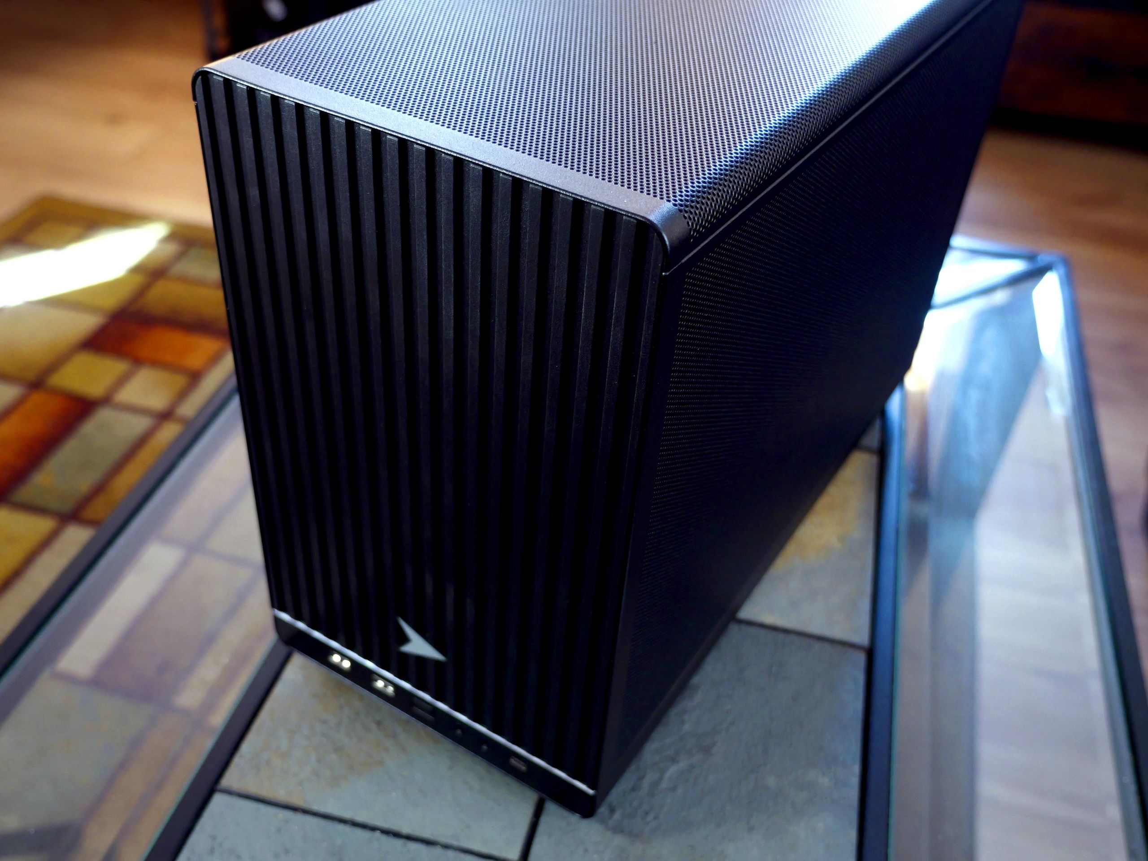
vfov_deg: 46.8
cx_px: 574
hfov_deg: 60.0
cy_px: 430
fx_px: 995
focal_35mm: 30
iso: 1000
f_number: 2.8
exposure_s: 1/80
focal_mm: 15
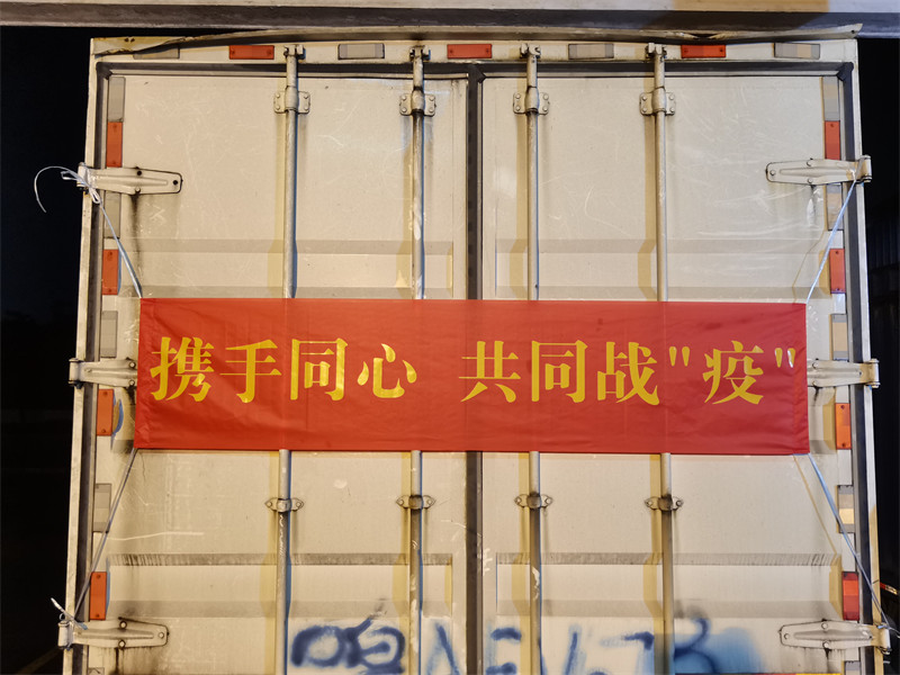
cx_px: 450
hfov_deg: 65.3
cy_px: 338
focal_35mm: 27
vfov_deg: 51.4
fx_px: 702
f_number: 1.9
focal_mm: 4.94
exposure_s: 1/33.3
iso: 400
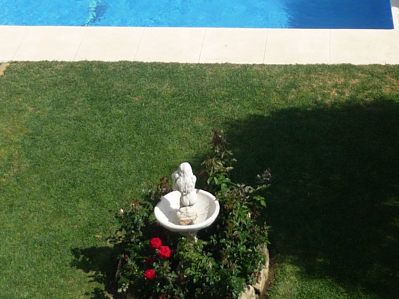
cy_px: -4
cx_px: 242
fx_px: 1014
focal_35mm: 88
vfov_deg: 16.4
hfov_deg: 22.2
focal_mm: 5.5
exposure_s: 1/200
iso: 100
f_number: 8
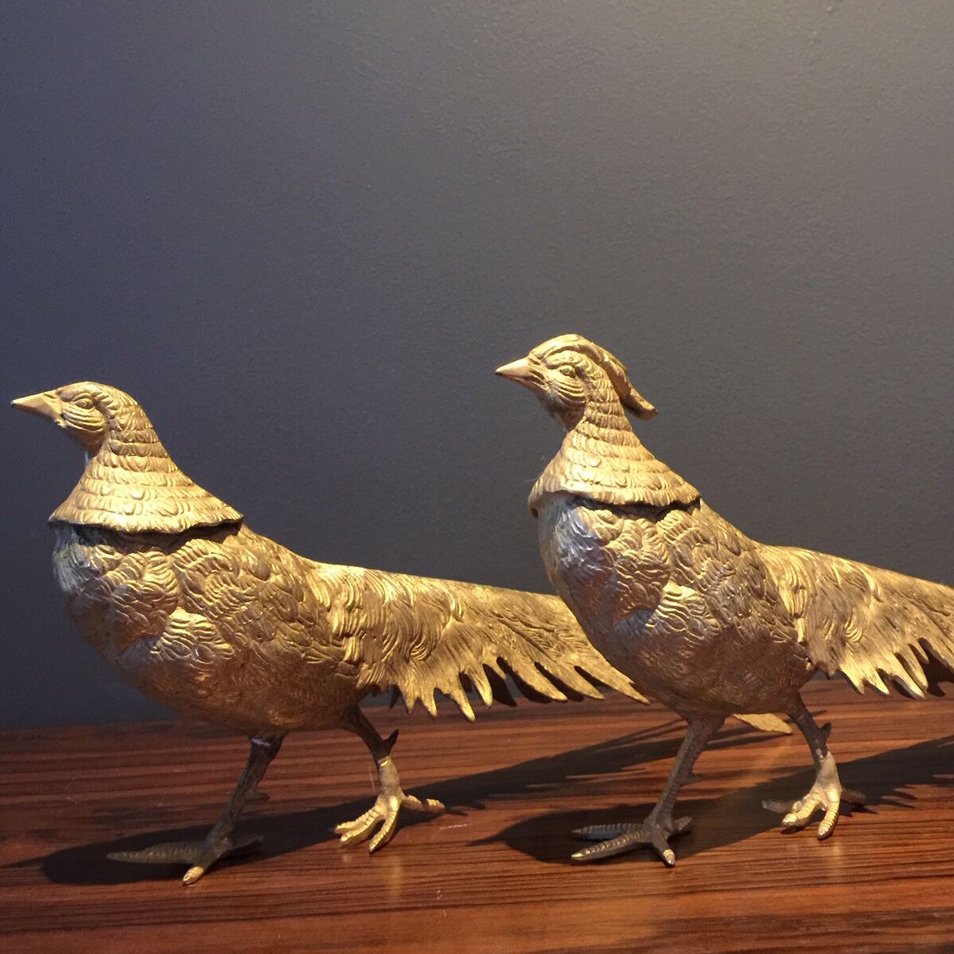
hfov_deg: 46.9
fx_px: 1091
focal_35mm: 35
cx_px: 587
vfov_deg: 47.2
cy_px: 483
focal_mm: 4.15
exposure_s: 1/8
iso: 125
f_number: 2.2
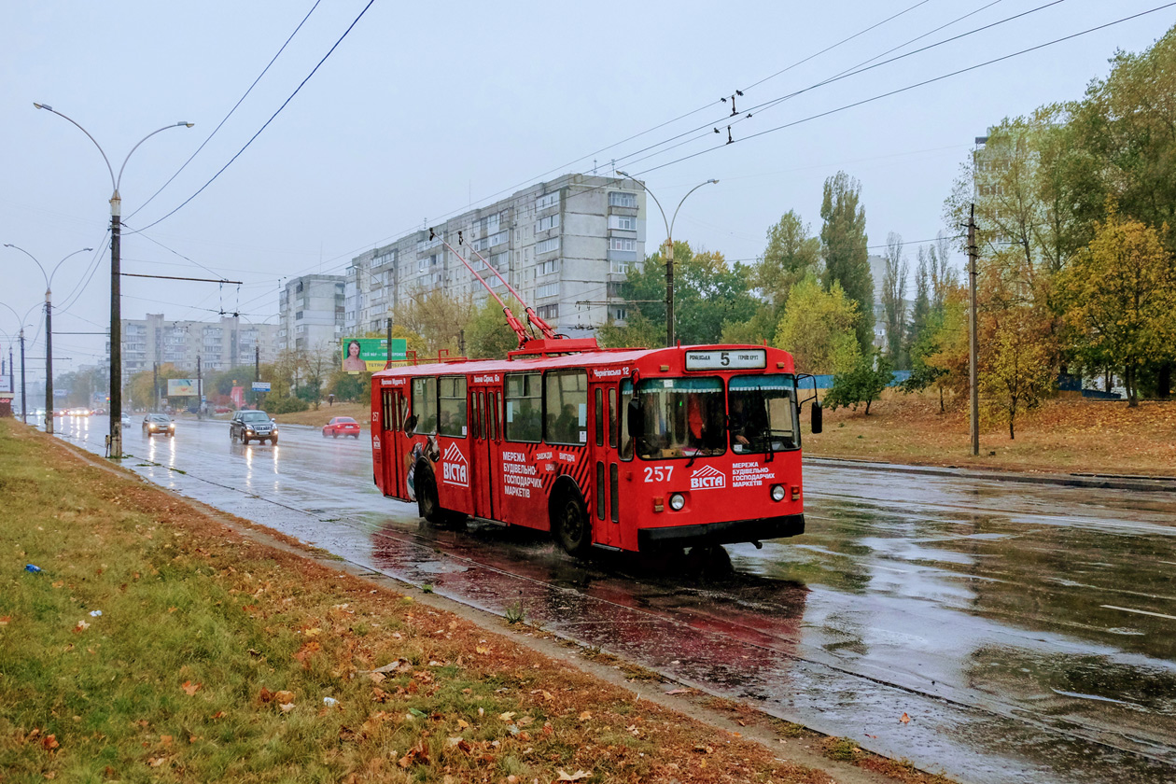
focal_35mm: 34
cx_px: 588
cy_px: 392
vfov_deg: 38.9
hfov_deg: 55.8
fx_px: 1111
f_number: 4
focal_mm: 22.4
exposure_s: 1/320
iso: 2000
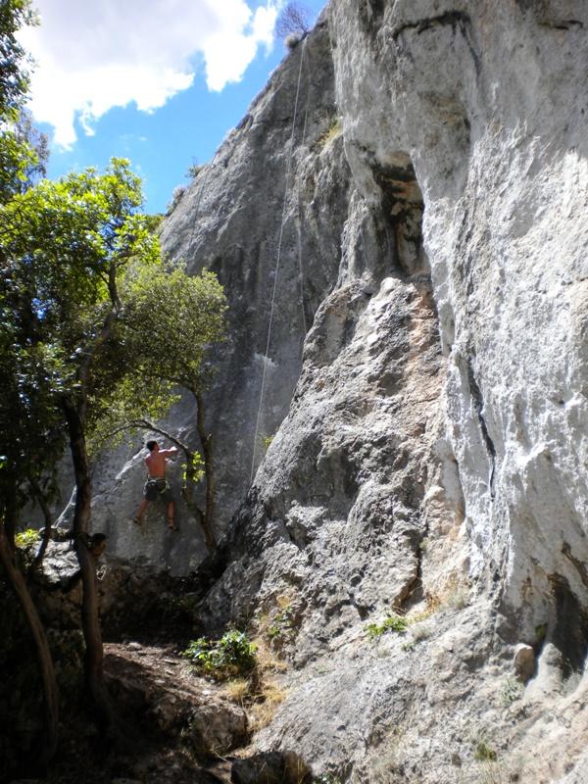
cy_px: 392
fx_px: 793
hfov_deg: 40.7
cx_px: 294
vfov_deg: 52.6
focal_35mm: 35
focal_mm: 6.3
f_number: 4.6
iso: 80
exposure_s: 1/360
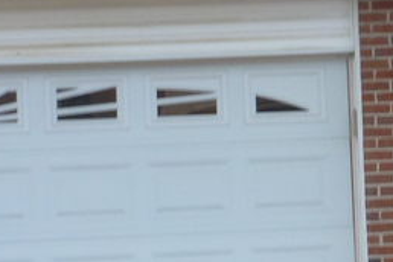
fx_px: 1648
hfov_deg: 13.4
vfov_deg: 9.1
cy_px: 117
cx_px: 419
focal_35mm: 151
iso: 100
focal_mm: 4.7
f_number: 5.6
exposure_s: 1/60
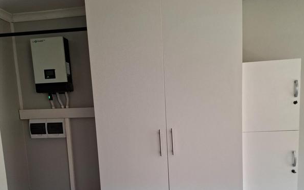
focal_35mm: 33
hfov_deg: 58.2
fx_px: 273
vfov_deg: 36.9
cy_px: 154
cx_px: 153
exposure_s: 1/100
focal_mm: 5.54
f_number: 1.8
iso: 80
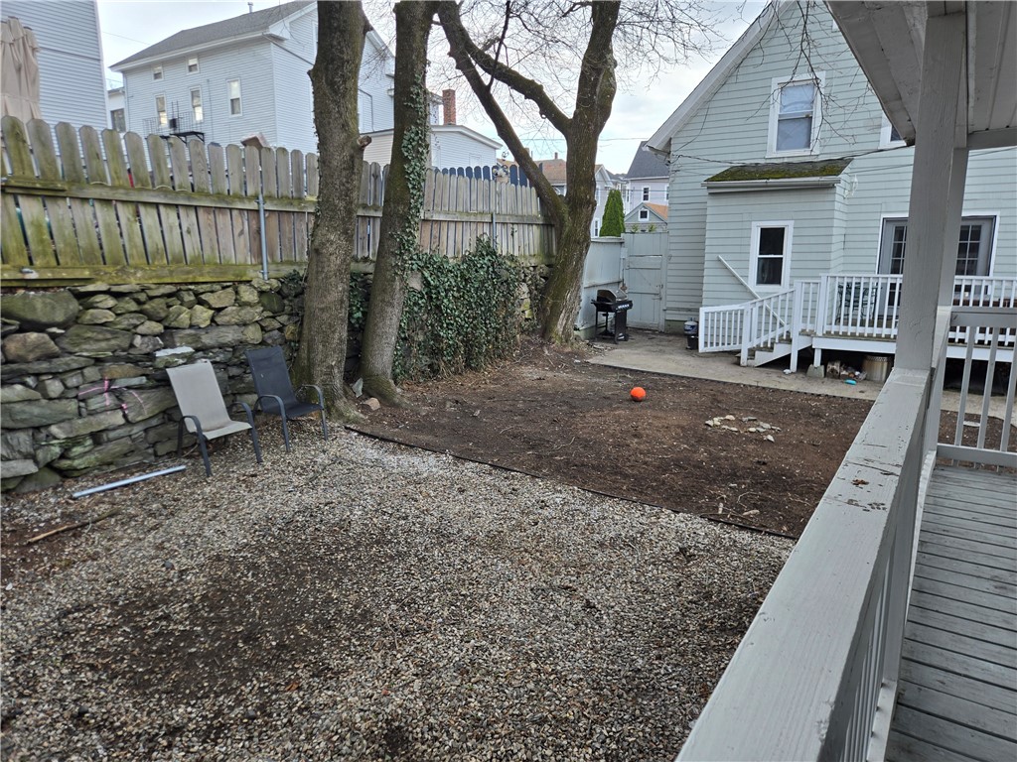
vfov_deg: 58.9
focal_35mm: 23
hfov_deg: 73.9
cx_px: 508
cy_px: 381
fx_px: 676
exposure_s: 1/192
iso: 25
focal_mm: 5.4
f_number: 1.8
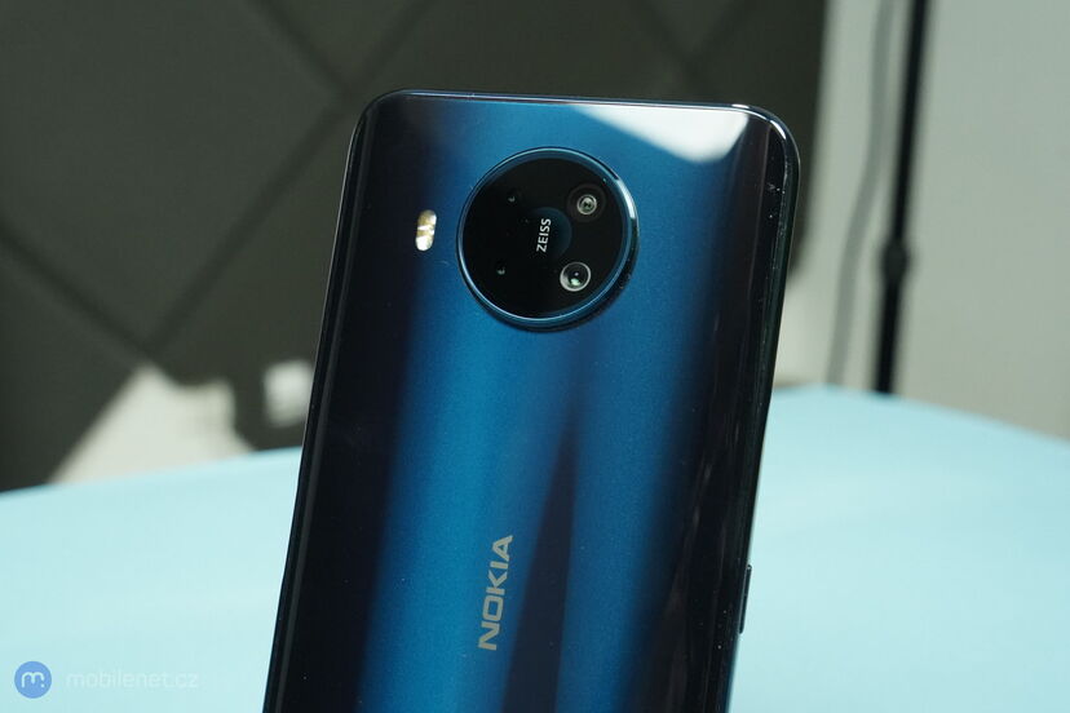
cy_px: 356
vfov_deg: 34.2
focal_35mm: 39
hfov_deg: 49.6
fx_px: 1159
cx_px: 535
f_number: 8
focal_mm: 39
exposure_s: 1/200
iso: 6400
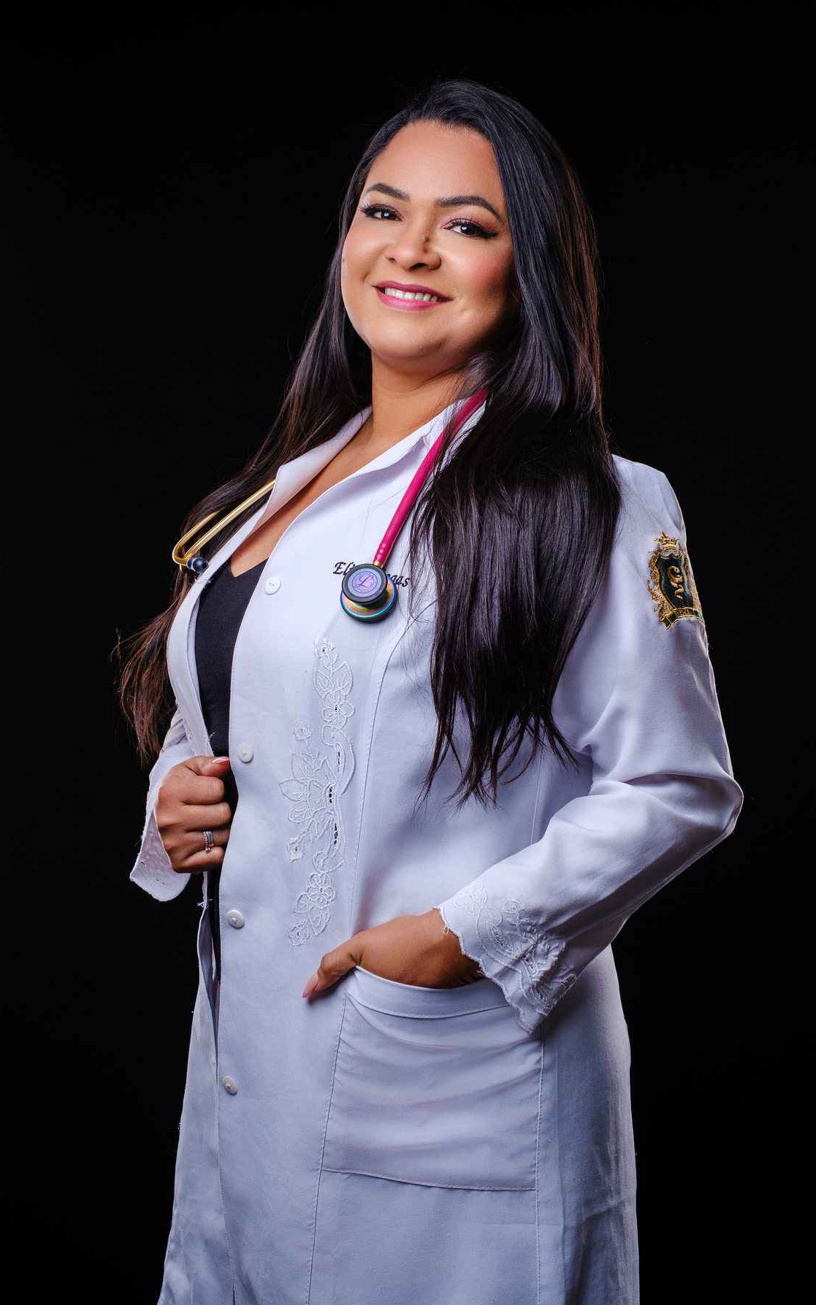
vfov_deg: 26.8
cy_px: 657
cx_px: 400
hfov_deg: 16.9
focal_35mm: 77
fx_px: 2740
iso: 250
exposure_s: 1/100
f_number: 5.6
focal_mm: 50
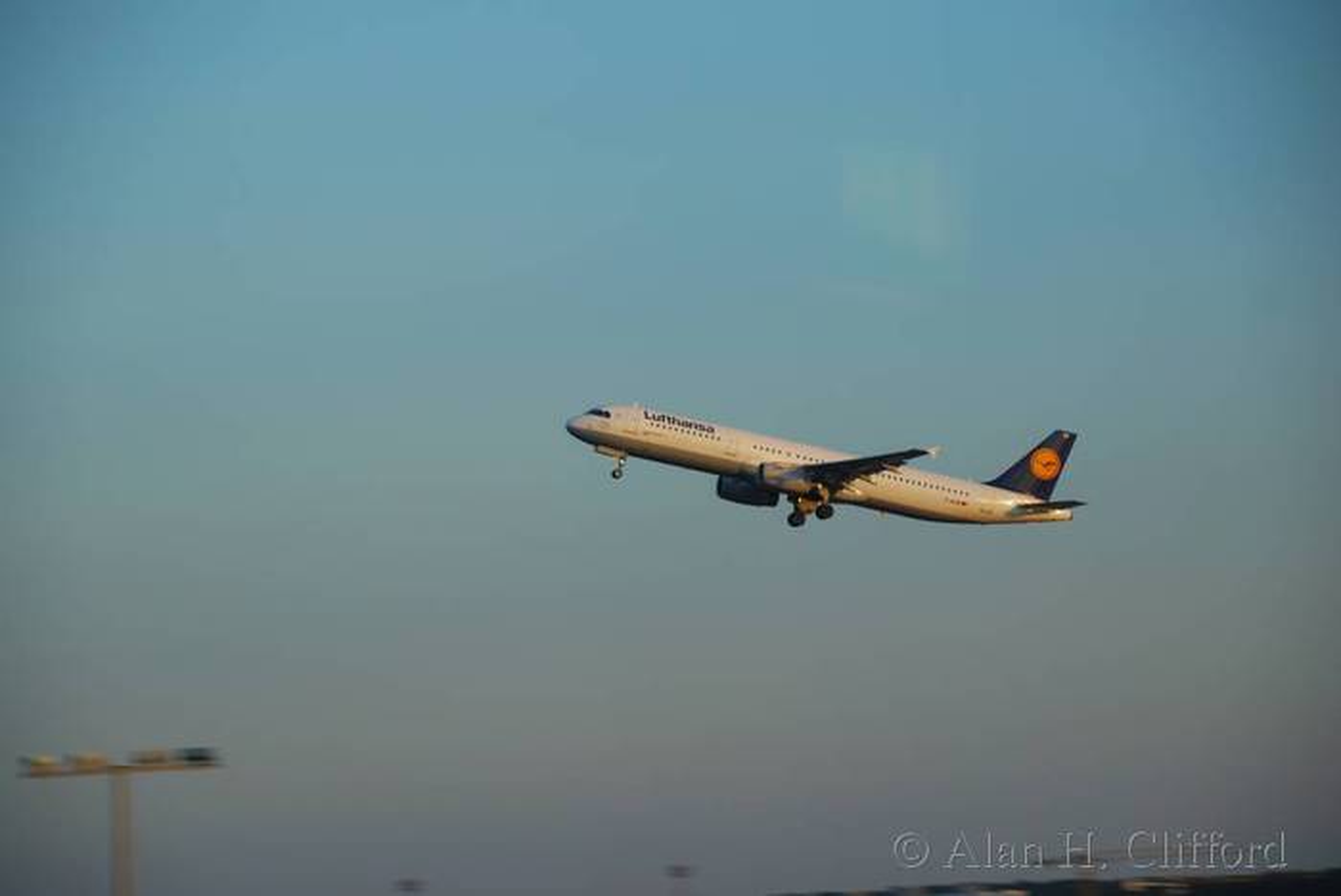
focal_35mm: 168
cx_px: 670
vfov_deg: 8.2
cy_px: 448
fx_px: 6263
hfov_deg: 12.2
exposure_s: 1/40
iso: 100
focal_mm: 112
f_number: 5.6
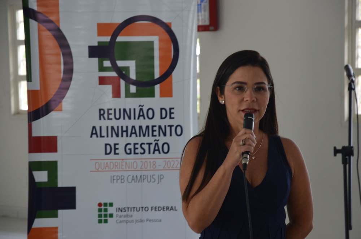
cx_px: 180
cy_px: 120
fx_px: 1576
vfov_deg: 8.7
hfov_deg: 13.1
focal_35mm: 158
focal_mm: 105
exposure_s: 1/60
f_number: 5.6
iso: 400
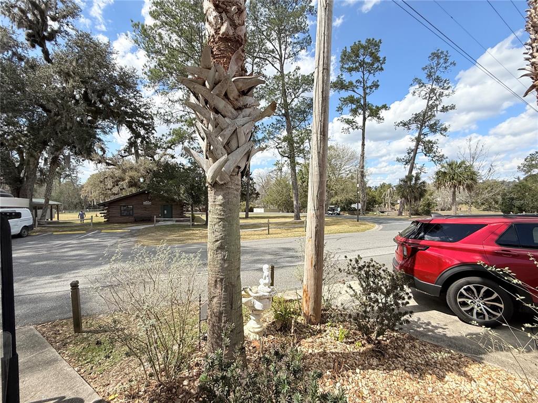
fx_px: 218
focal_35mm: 14
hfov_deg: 102.1
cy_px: 202
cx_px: 269
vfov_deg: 85.7
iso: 50
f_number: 2.2
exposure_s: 1/1464
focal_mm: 2.22
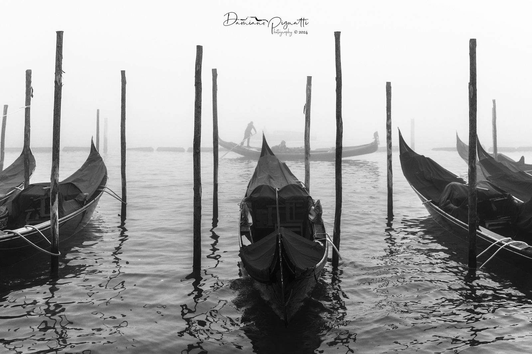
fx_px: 517
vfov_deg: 37.9
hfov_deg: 54.4
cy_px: 177
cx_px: 266
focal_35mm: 35
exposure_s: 1/2500
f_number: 2.8
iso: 200
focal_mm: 35
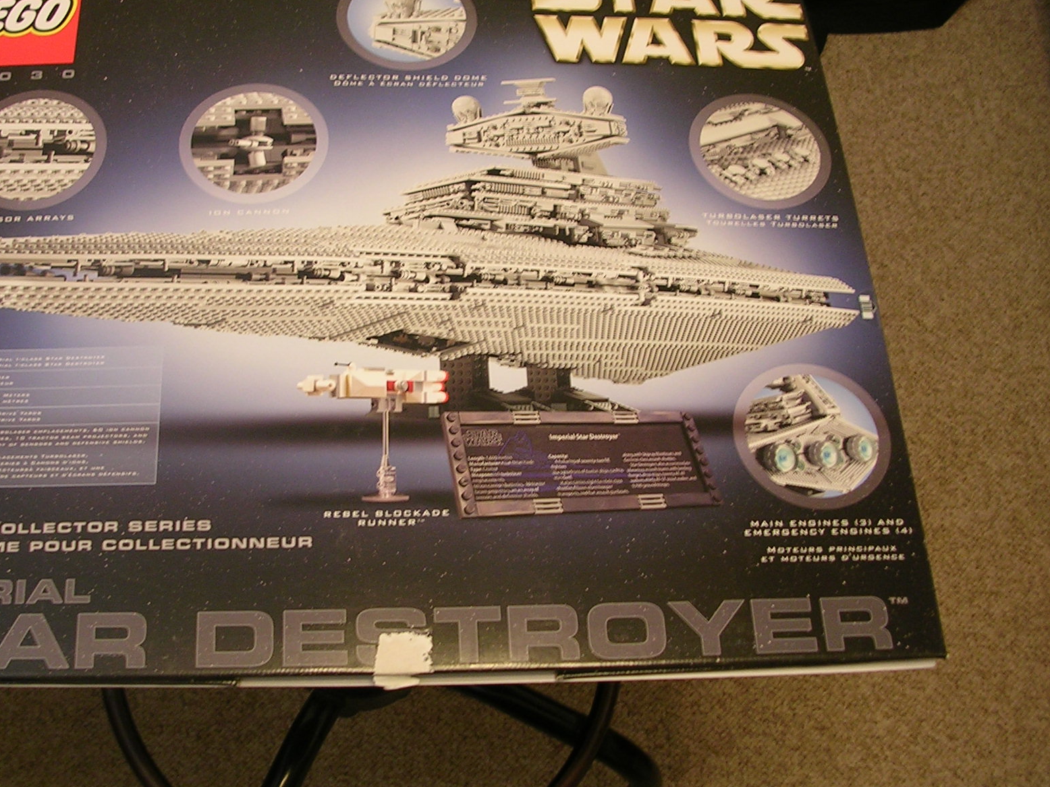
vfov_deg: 29.1
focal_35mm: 50
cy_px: 332
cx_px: 402
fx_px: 1517
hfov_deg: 38.0
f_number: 2.8
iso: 50
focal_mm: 5.8
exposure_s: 1/13.3
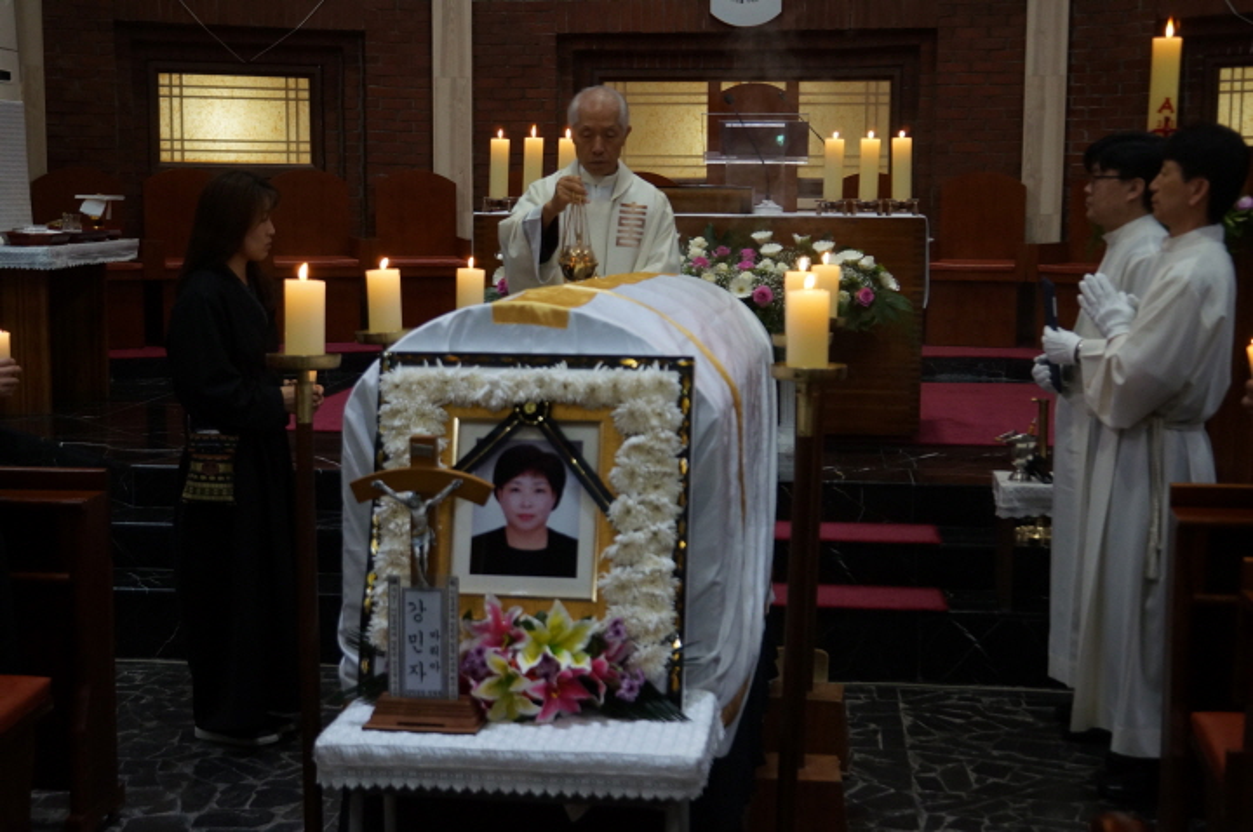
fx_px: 1773
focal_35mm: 51
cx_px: 626
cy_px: 416
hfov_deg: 38.9
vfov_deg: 26.4
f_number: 4.5
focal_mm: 34
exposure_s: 1/60
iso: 1000
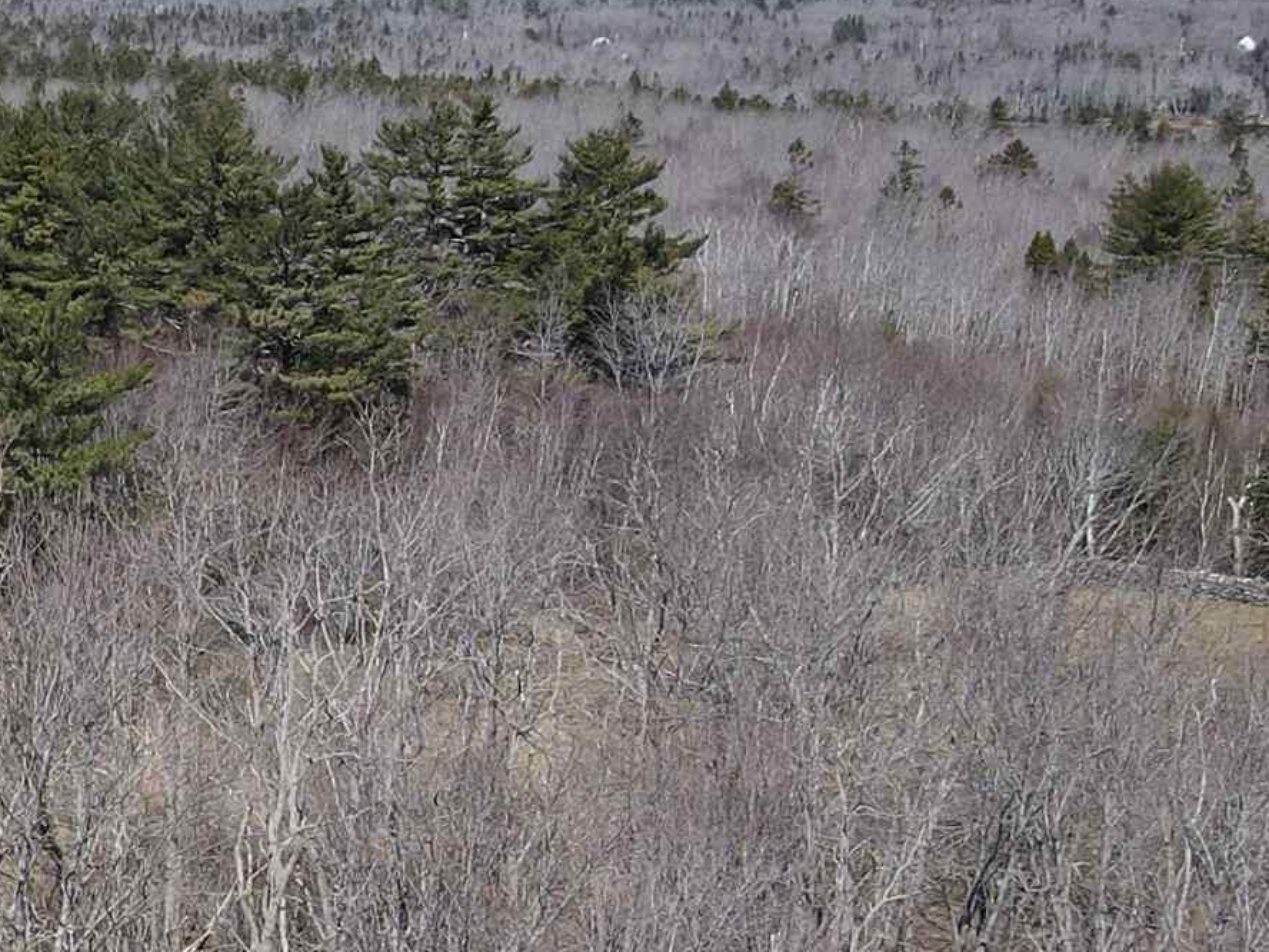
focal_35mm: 83
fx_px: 3043
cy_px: 746
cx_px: -580
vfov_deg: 17.6
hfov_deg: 20.5
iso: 100
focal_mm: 4.5
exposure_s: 1/640
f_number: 2.8
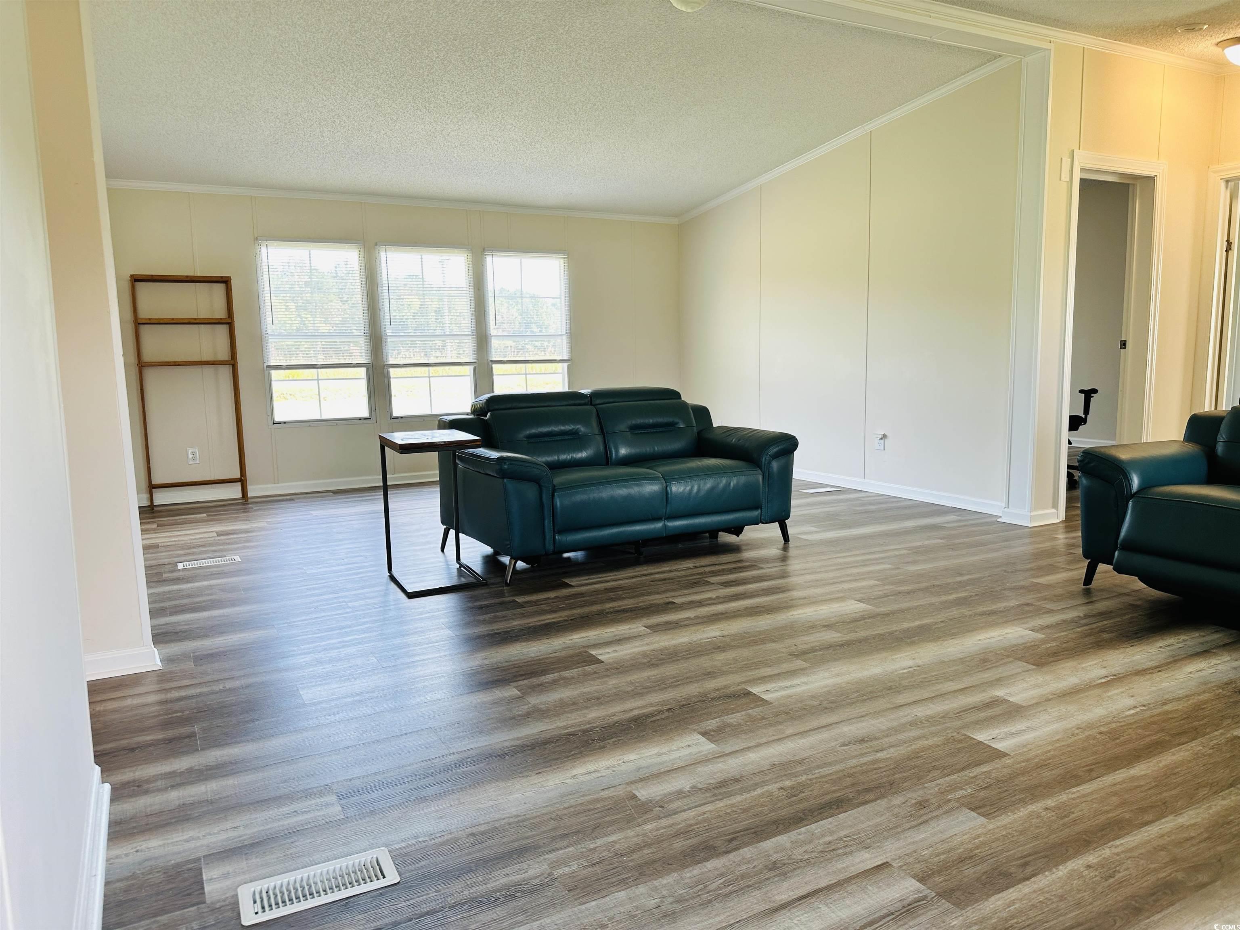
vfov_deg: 56.8
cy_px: 465
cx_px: 620
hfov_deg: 71.6
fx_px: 860
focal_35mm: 24
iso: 80
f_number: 1.78
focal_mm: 6.86
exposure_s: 1/121
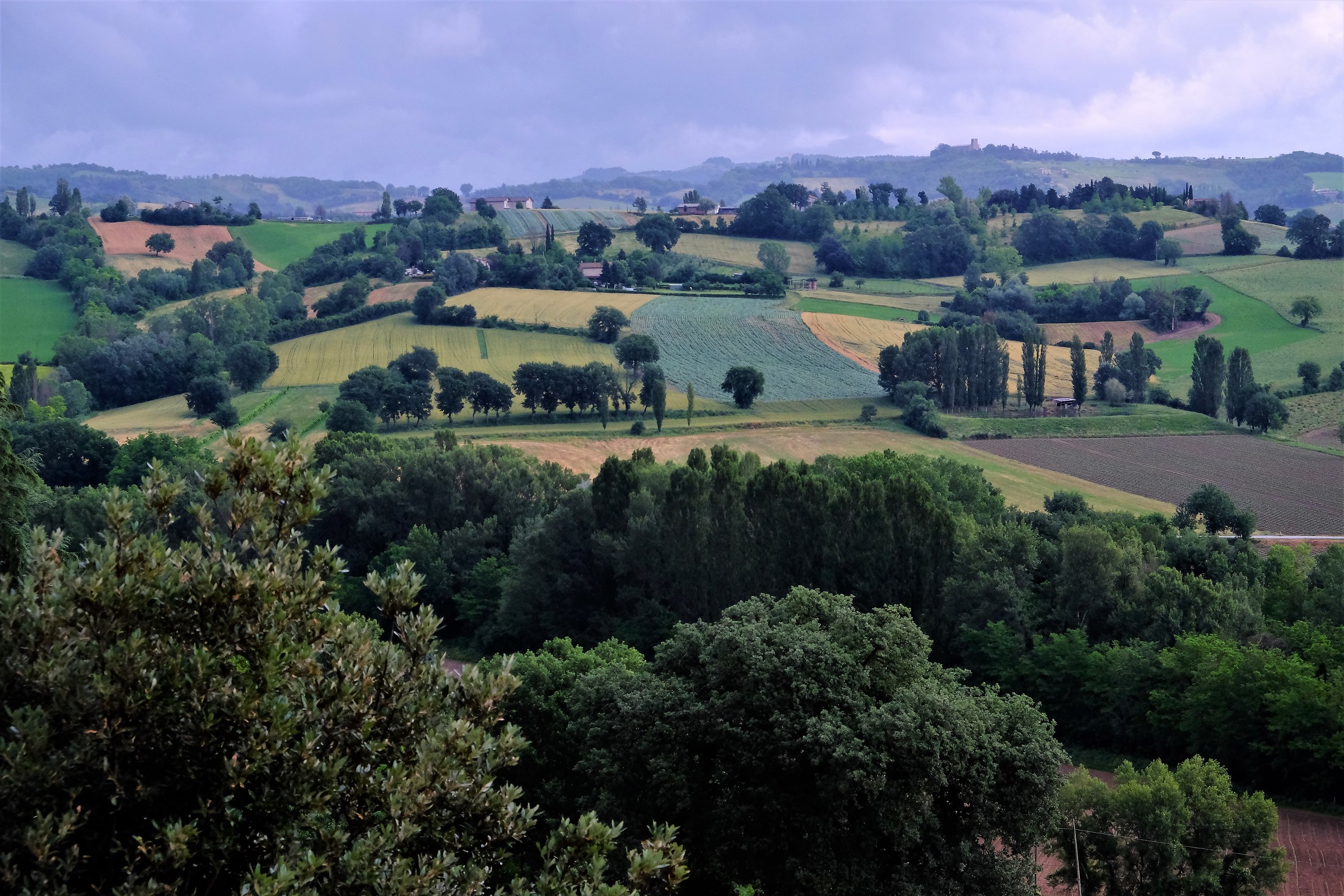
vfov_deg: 16.5
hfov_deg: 24.5
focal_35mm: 83
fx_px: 3098
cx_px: 672
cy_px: 448
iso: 2000
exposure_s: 1/50
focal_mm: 55
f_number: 10
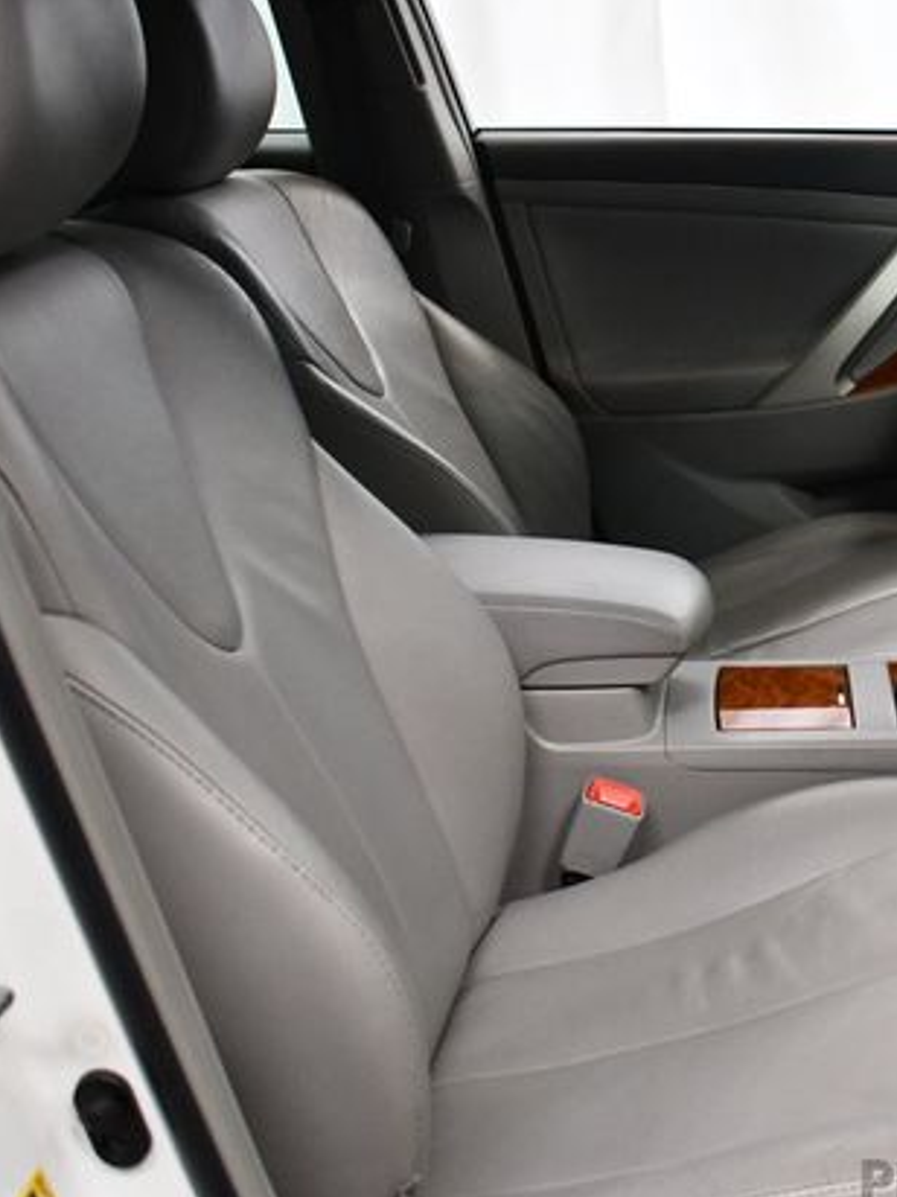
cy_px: 617
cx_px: 827
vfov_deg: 35.5
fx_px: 1867
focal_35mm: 54
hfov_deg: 26.0
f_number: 3.5
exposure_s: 1/125
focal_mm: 18
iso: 1400
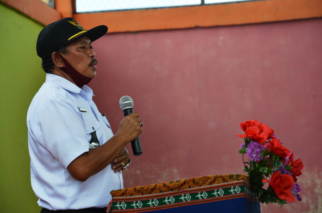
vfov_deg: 8.7
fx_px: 1406
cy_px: 106
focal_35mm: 158
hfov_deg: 13.1
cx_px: 161
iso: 200
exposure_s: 1/200
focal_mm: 105
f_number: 7.1
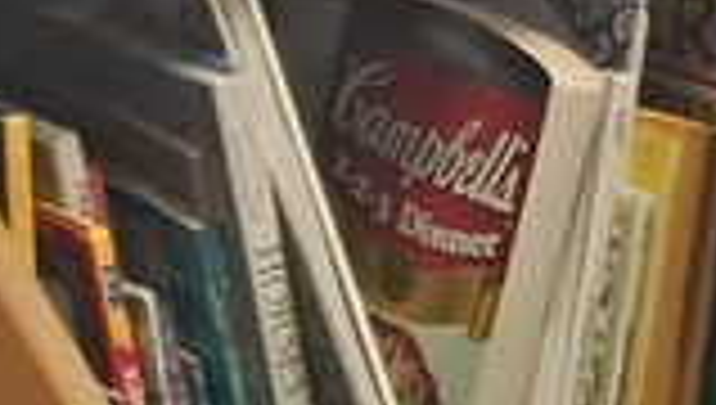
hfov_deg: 9.5
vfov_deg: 6.4
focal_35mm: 189
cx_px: 1981
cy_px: 518
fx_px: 3594
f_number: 1.8
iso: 500
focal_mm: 4
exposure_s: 1/40
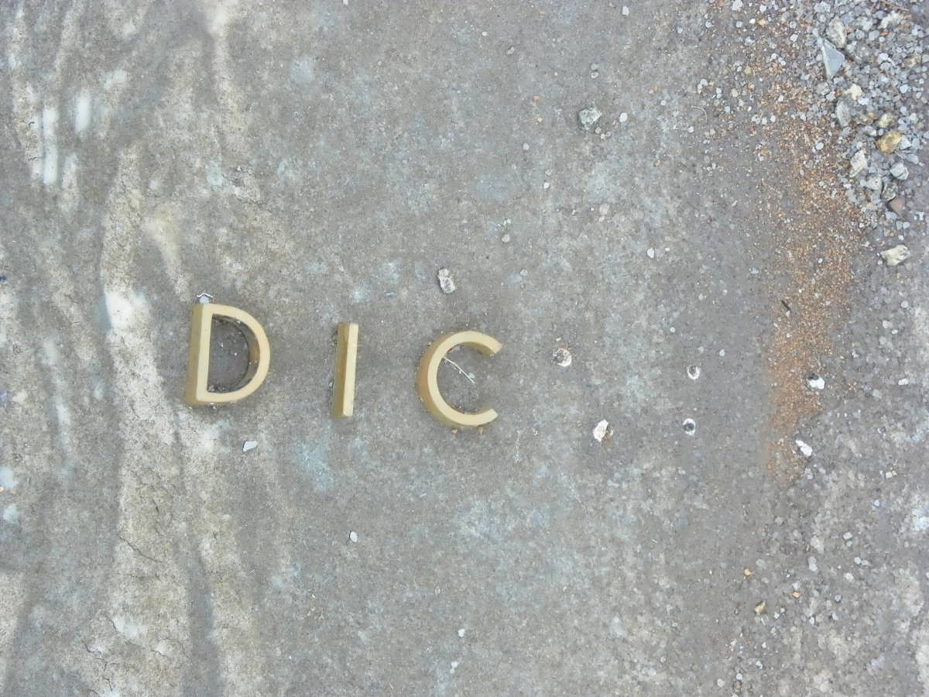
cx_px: 464
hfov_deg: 14.4
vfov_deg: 10.8
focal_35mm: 137
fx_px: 3677
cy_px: 348
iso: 160
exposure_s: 1/50
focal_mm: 24.3
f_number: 4.5
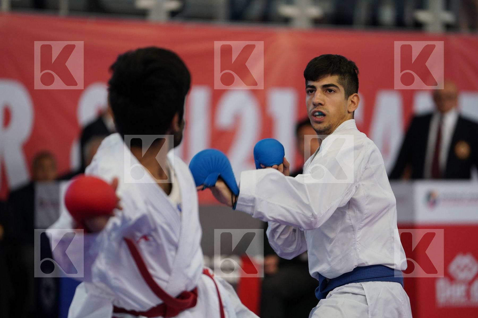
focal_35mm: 194
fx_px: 2576
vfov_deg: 7.1
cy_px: 159
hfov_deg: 10.6
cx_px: 239
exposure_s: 1/1000
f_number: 2.8
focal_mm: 194
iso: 1600
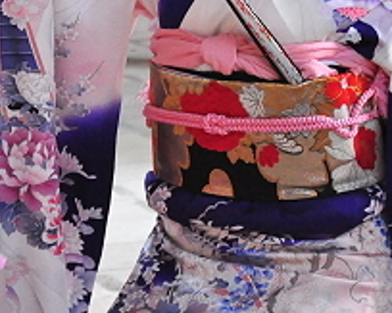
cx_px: 213
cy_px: -16
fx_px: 2783
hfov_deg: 8.1
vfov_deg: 6.4
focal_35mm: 240
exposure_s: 1/25
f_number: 5
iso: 3200
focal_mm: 58
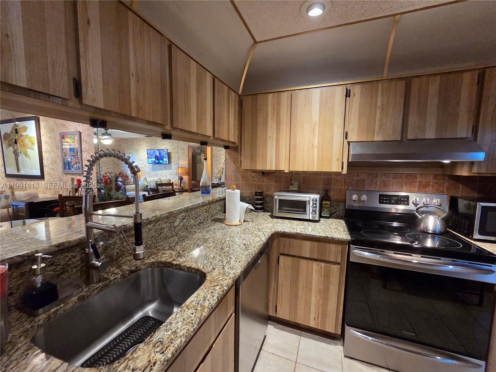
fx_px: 186
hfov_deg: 106.2
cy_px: 186
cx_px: 248
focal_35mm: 13
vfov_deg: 89.9
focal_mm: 2.2
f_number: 2.2
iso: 800
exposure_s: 1/60
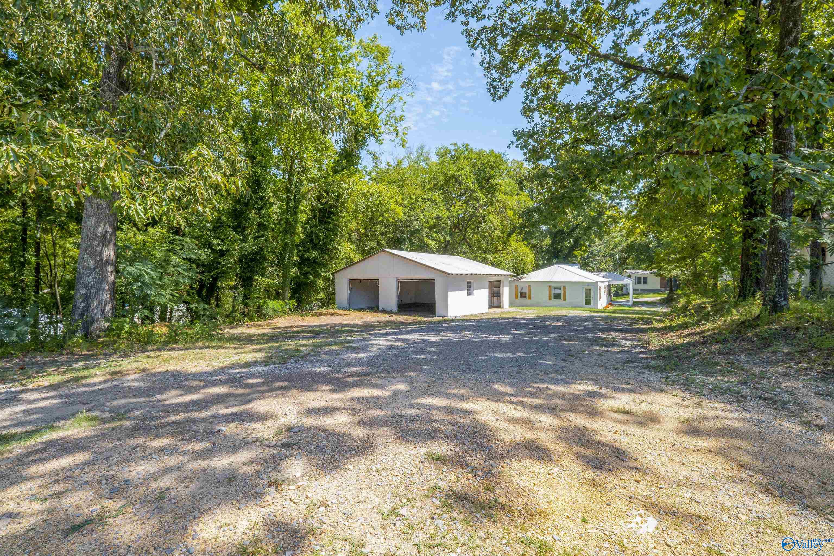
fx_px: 347
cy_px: 278
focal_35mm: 15
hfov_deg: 100.4
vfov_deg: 77.3
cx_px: 417
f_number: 8
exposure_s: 1/500
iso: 800
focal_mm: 10
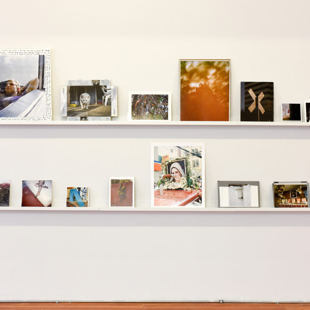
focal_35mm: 49
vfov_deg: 34.7
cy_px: 155
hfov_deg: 34.6
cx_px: 170
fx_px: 496
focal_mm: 38
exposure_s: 1/25
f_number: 8
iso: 800
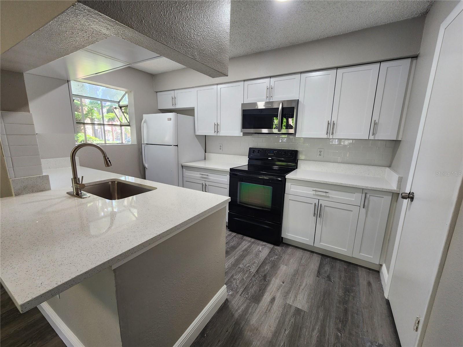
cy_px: 174
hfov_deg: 106.2
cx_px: 232
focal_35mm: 13
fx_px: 174
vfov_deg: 89.9
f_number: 2.2
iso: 160
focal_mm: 2.2
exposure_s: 1/60
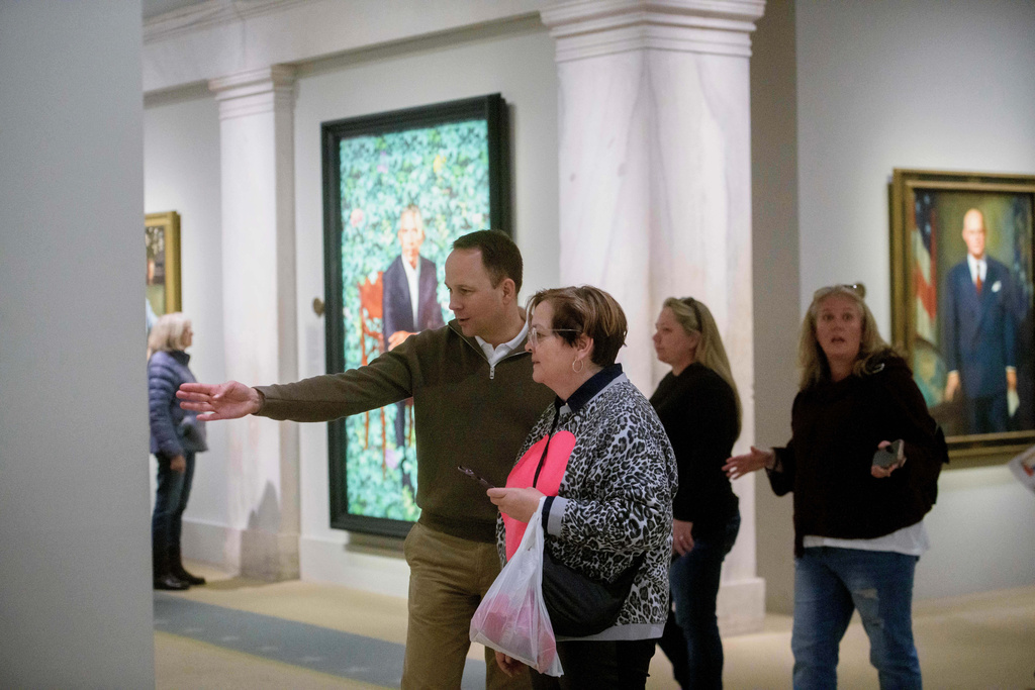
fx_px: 2013
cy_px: 345
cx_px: 518
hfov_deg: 28.8
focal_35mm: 70
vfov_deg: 19.5
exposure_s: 1/200
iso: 4000
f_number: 2.8
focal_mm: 70
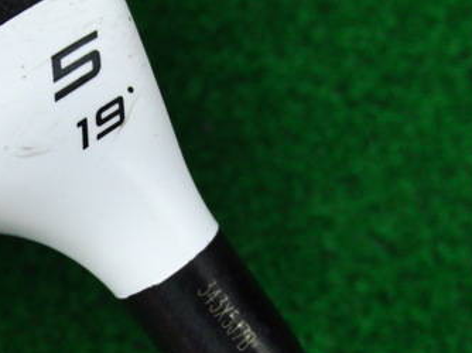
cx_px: 126
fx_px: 967
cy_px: 168
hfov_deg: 27.1
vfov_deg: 20.7
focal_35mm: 71
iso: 250
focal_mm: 6.42
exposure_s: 1/80
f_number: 3.6
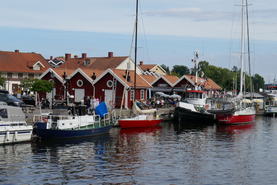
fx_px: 562
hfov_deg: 27.7
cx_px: 138
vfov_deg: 18.7
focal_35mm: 73
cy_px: 92
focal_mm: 26.7
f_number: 7.1
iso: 125
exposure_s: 1/400
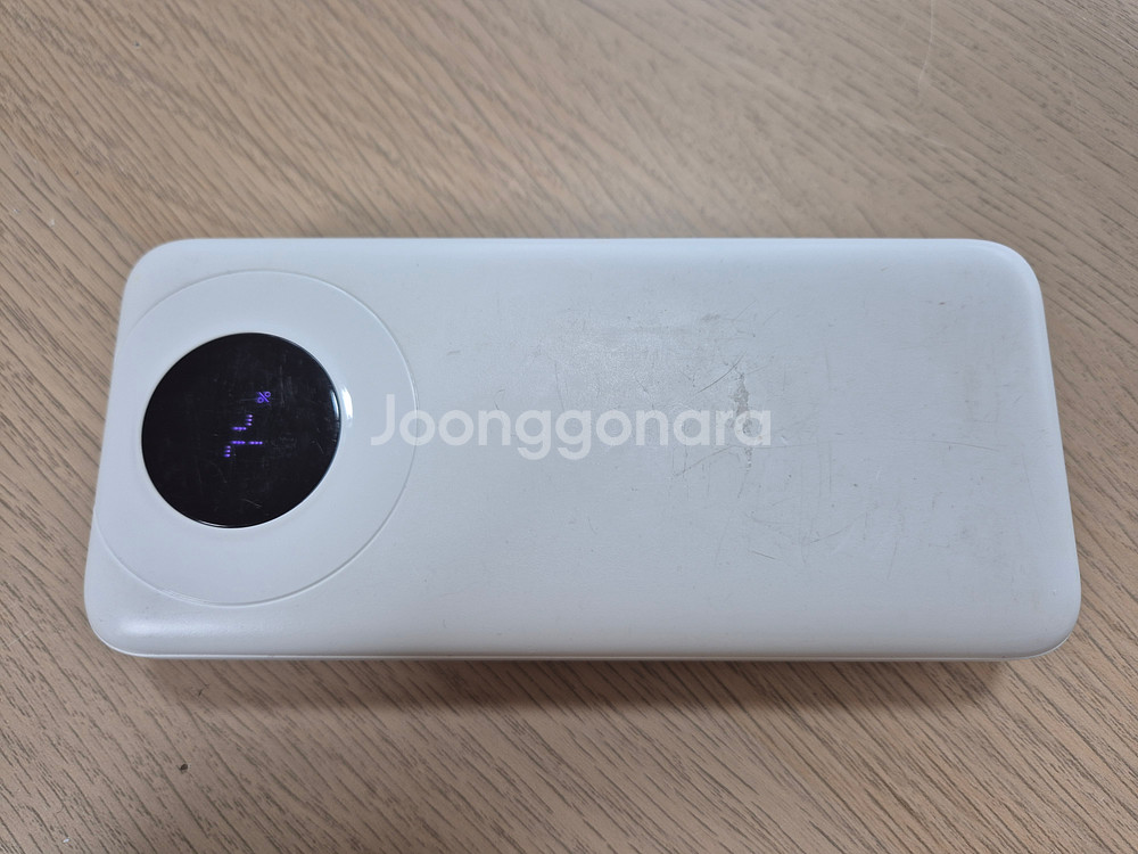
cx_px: 569
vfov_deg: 58.9
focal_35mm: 23
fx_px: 756
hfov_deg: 73.9
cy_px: 427
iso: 80
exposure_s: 1/120
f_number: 1.8
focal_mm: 5.4
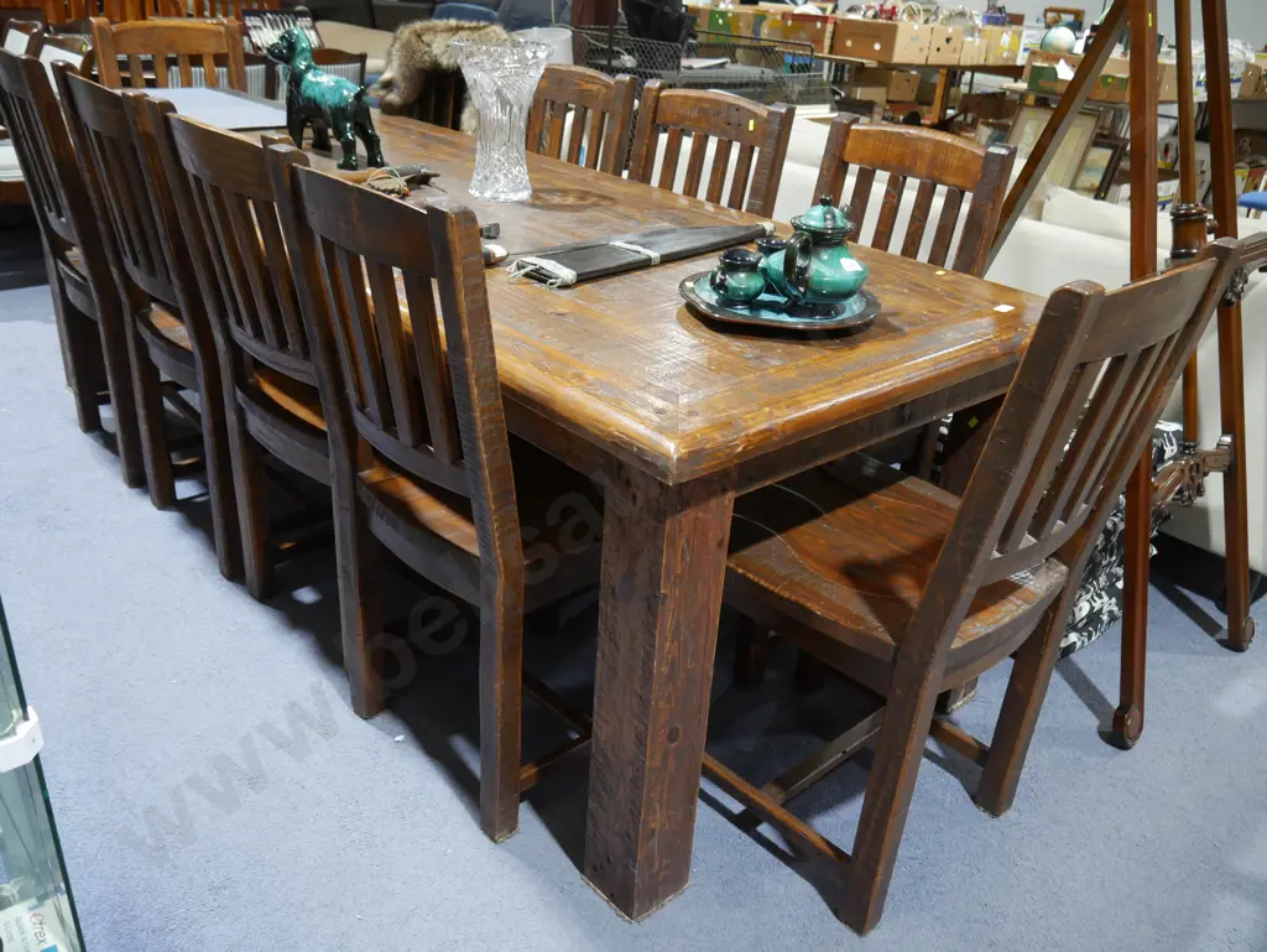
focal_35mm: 28
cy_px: 476
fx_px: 1025
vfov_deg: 49.8
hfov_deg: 63.4
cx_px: 634
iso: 800
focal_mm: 14
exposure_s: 1/60
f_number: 3.5
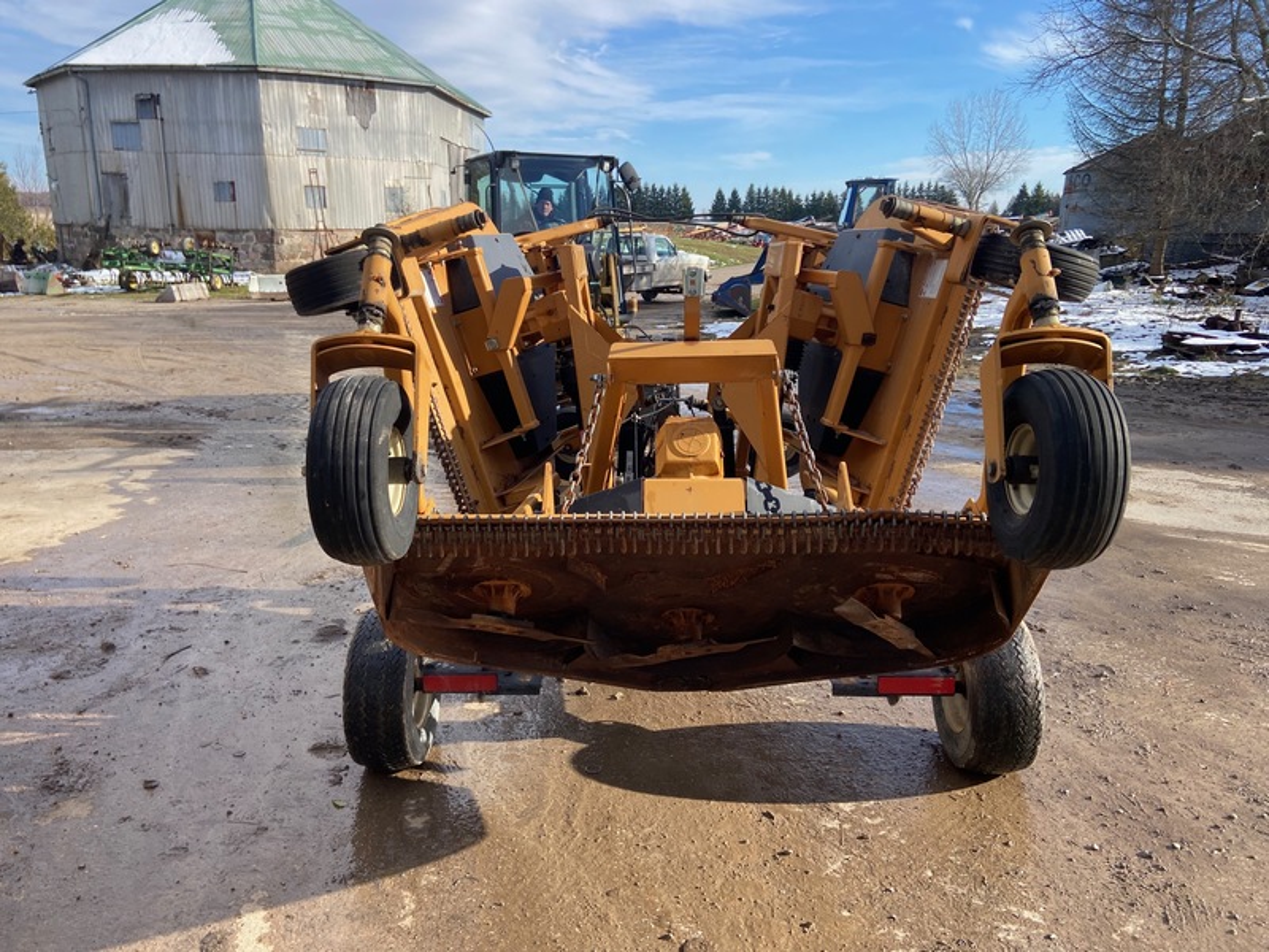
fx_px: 953
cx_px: 634
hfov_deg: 67.3
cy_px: 476
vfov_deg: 53.1
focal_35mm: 26
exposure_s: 1/1464
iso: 32
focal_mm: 4.25
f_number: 1.8
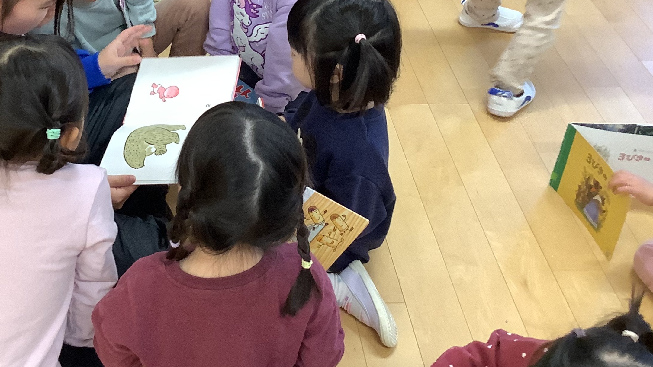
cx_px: 211
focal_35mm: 51
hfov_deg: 40.0
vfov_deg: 23.1
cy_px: 58
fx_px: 883
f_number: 2.4
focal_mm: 3.3
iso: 200
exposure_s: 1/50
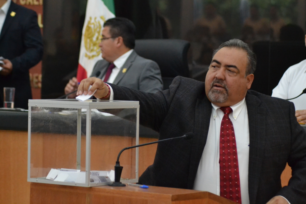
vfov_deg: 9.2
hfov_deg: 13.7
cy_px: 102
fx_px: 1276
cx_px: 153
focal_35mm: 150
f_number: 4
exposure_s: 1/60
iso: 3200
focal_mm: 100
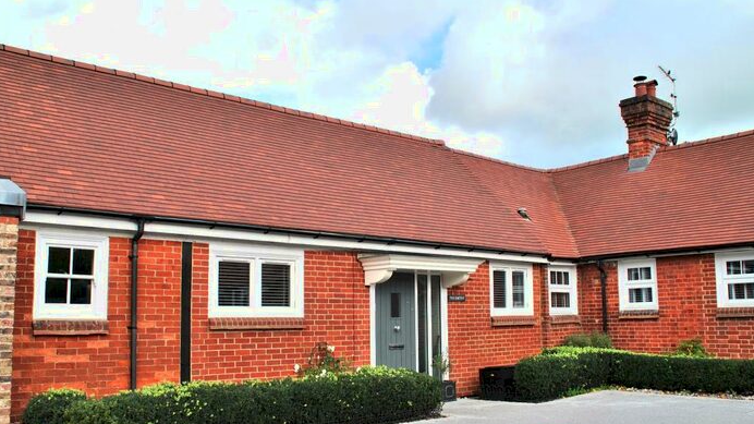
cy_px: 253
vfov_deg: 33.6
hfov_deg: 56.6
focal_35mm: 35
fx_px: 700
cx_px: 378
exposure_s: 1/250
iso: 100
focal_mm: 22
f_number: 8
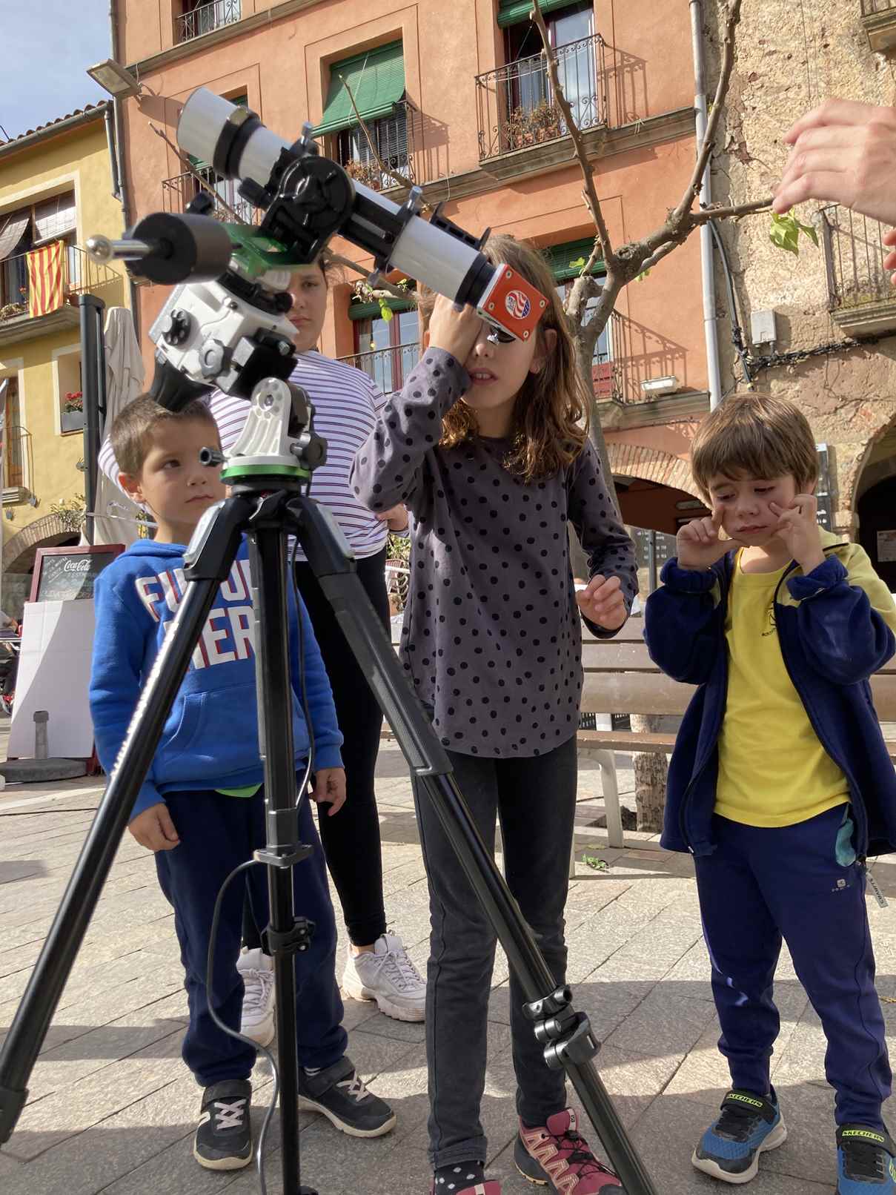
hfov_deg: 49.7
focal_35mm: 28
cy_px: 598
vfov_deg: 63.4
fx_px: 966
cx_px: 448
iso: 20
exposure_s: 1/706
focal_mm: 3.99
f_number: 1.8
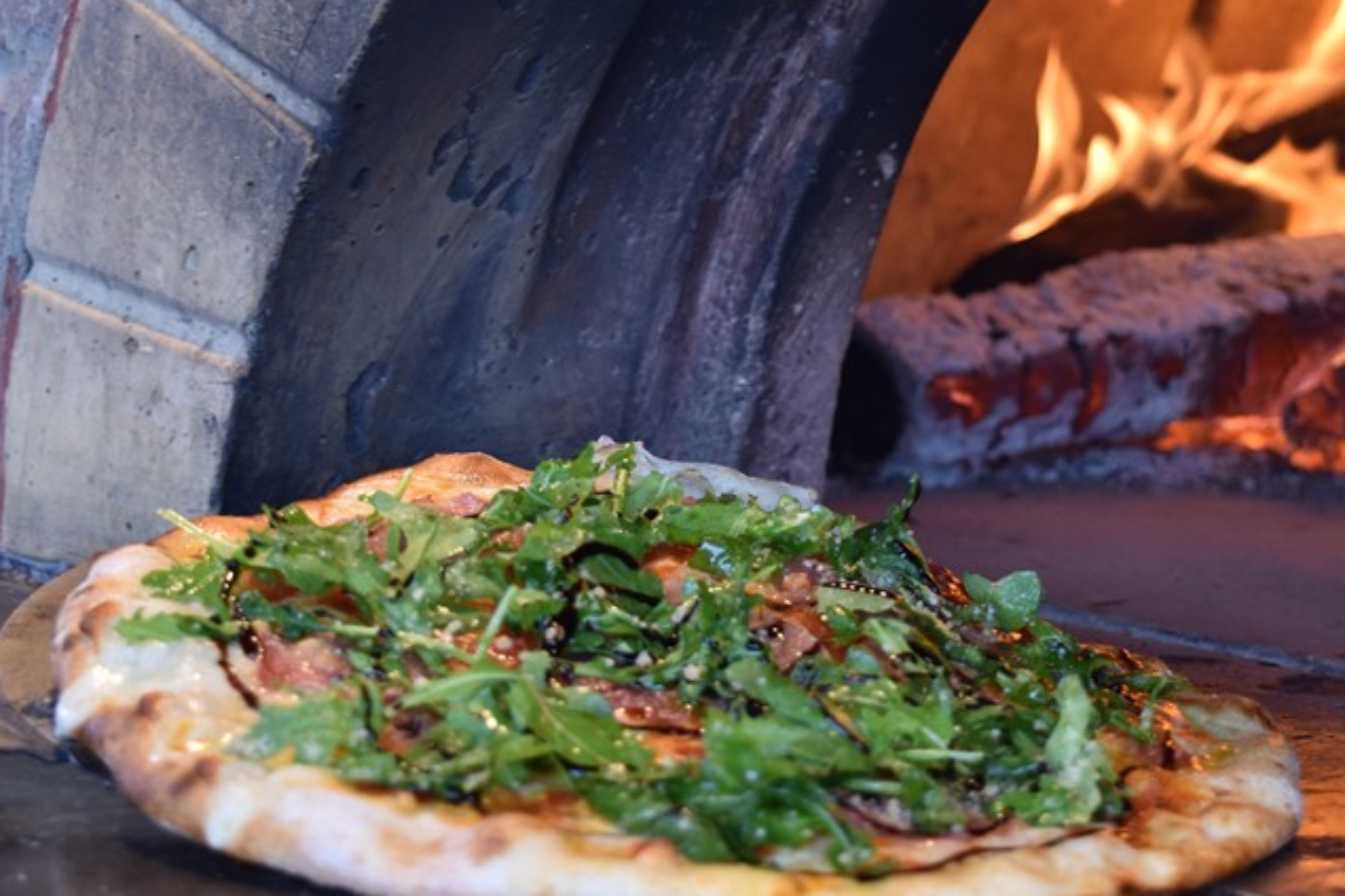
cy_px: 422
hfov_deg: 20.6
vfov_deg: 13.8
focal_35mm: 99
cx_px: 831
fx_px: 3698
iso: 400
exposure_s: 1/100
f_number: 5
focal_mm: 42
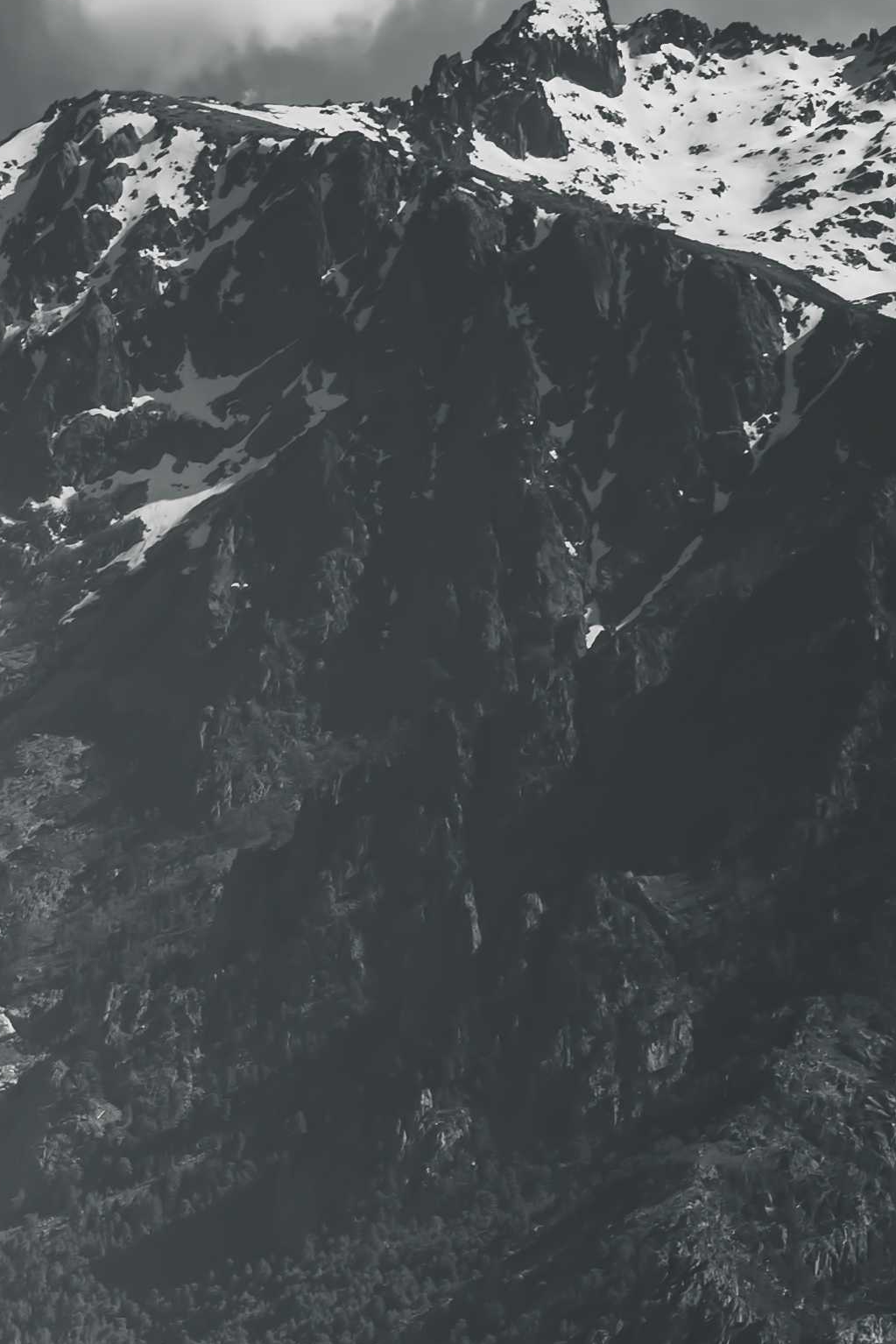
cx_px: -855
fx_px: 6444
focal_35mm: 173
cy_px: 1683
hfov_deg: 7.6
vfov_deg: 11.6
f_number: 8
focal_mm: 37.8
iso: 100
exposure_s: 1/160
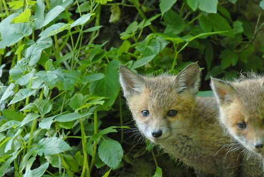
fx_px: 3126
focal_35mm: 426
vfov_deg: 3.2
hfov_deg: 4.8
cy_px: 133
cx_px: 214
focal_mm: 175
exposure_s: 1/30
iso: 200
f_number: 5
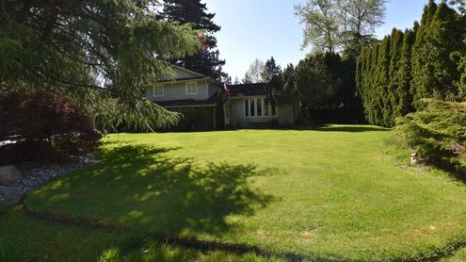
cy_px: 109
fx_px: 222
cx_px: 234
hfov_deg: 92.7
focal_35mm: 18
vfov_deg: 60.6
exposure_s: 1/200
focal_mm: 17
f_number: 6.3
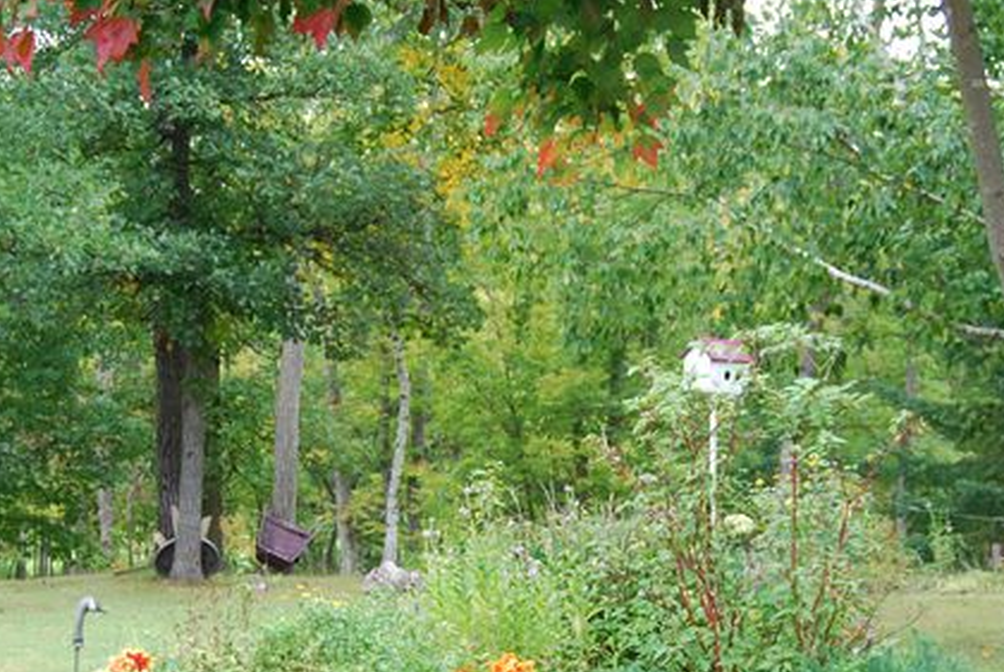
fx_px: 2652
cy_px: 546
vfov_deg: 14.3
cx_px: 562
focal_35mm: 95
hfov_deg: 21.4
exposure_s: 1/125
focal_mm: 26
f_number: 5.6
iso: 200
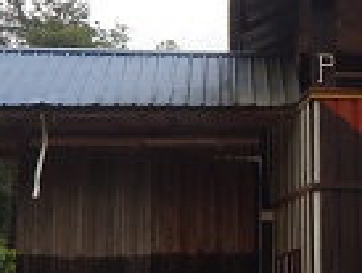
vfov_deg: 15.7
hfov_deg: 19.7
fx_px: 984
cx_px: 425
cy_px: 191
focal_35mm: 94
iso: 125
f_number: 3
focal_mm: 4
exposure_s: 1/1000
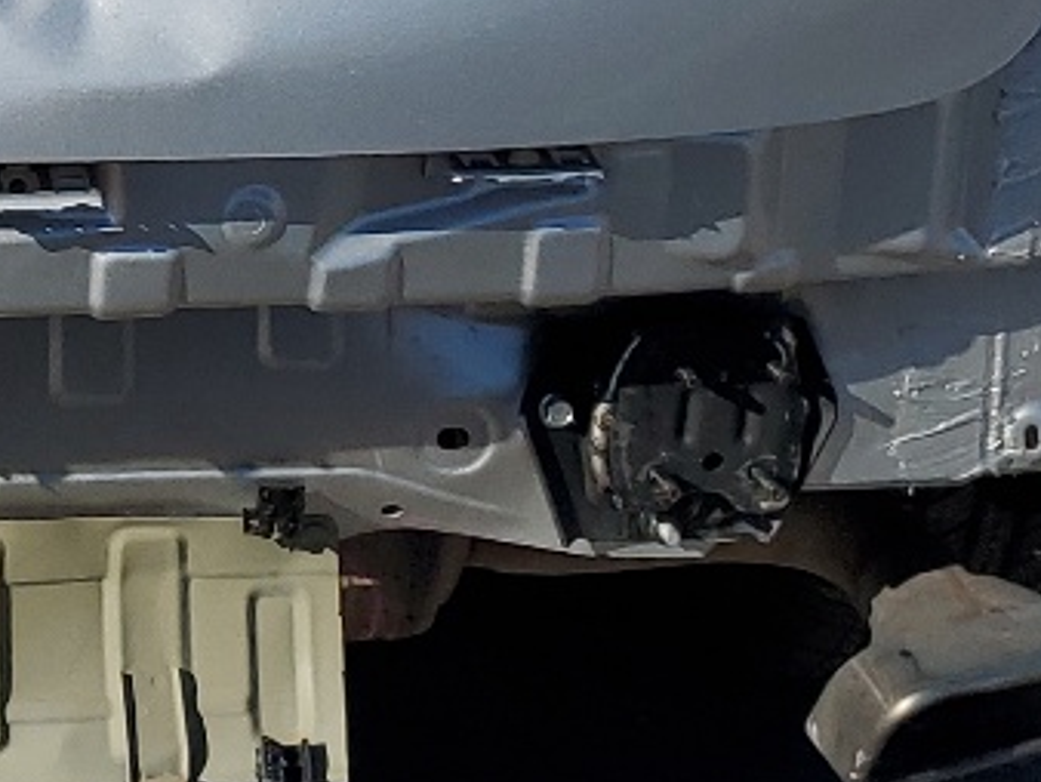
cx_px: -354
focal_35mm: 123
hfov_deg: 15.2
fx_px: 3702
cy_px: -486
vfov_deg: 11.4
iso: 50
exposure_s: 1/10000
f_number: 1.5
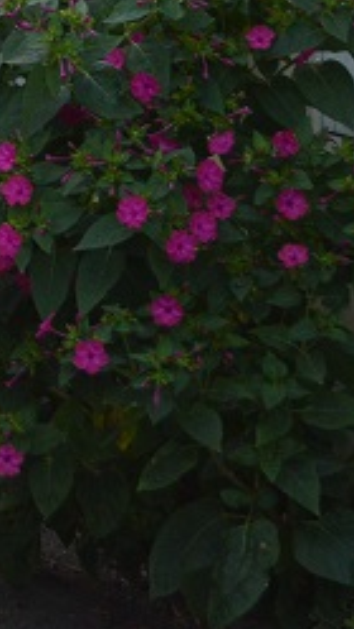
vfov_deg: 12.7
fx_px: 2738
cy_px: -184
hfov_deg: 7.1
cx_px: -339
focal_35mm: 164
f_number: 4.5
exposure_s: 1/80
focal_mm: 26
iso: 400
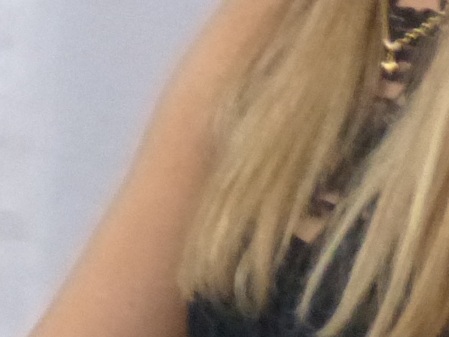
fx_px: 12063
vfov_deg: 1.6
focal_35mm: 930
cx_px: -232
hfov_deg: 2.1
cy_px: -541
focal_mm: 27.9
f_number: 3.7
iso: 800
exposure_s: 1/50
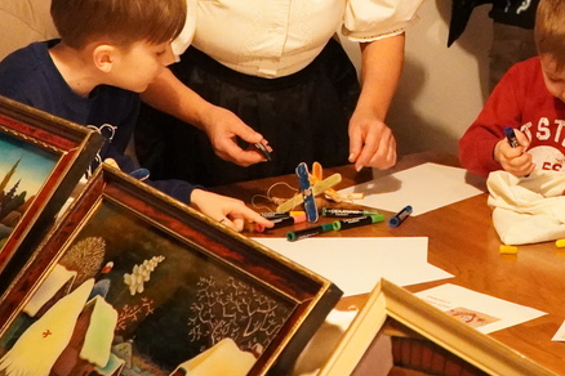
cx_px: 440
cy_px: 57
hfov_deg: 16.0
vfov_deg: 10.7
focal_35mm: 127
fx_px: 1999
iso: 8000
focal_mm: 31
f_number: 4
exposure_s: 1/100
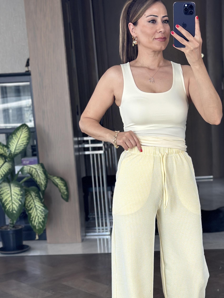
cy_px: 214
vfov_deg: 25.1
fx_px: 664
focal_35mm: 77
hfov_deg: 19.1
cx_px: 157
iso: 125
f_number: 1.78
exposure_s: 1/105
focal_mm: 6.86
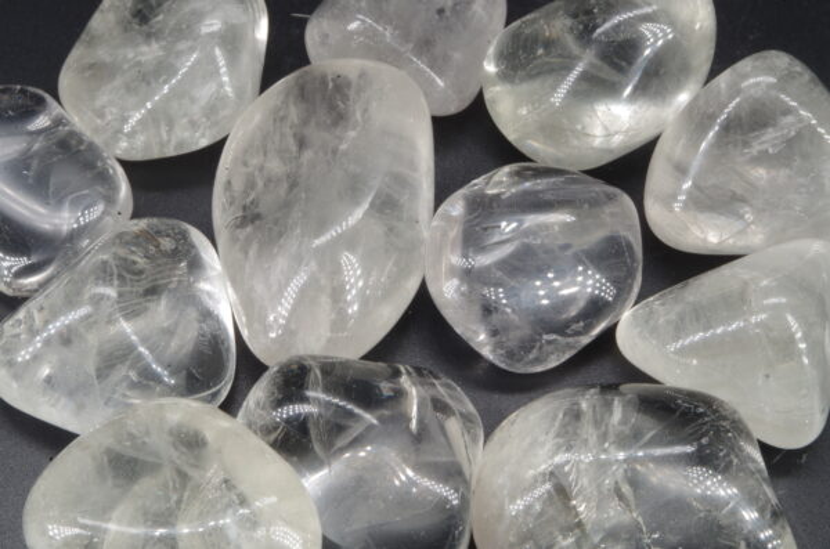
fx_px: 1380
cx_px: 415
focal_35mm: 60
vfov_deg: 22.5
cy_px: 274
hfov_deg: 33.5
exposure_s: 1/1.25
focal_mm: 40
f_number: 5
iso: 100
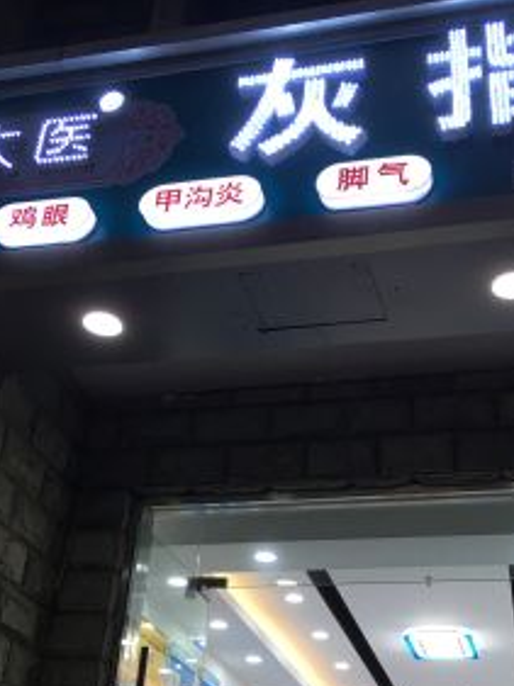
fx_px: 952
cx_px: 295
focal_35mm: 48
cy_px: 393
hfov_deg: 30.2
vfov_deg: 39.6
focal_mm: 4.15
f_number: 2.2
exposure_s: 1/33
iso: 25
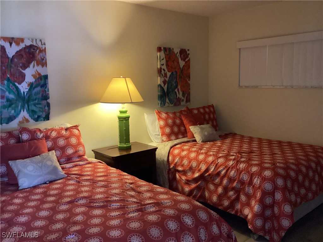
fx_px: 289
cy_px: 121
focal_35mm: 31
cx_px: 162
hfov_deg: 58.4
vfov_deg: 45.4
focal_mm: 3.3
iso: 640
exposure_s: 1/30
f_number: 2.4
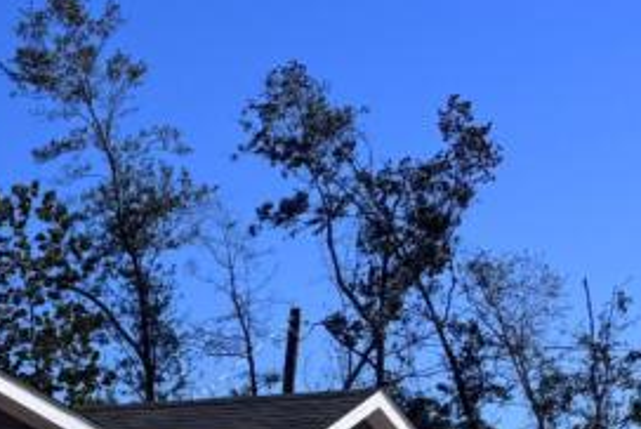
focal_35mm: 110
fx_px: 1961
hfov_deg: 15.7
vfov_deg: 12.0
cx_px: -540
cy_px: 627
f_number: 1.78
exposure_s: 1/7092
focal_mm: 6.76
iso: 80
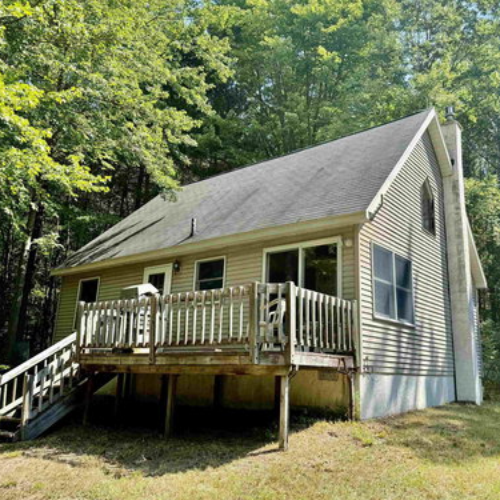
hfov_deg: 55.4
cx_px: 285
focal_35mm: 29
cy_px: 245
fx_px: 474
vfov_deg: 55.6
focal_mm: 6.76
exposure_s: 1/1553
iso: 80
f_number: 1.78
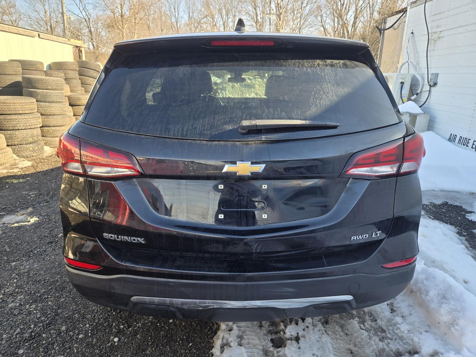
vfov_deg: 58.9
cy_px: 178
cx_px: 238
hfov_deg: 73.9
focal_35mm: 23
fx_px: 316
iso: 25
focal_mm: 5.4
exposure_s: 1/385
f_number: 1.8
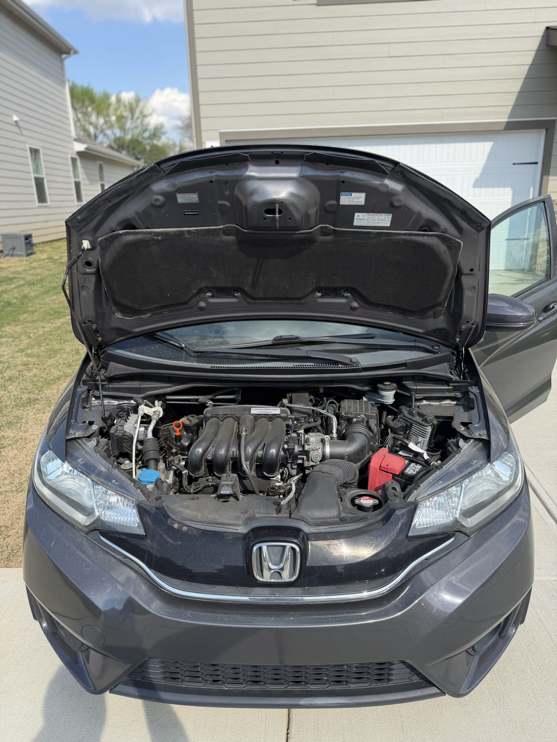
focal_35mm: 24
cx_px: 278
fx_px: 515
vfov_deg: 71.6
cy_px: 371
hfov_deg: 56.8
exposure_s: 1/2110
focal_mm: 6.76
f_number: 1.78
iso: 80
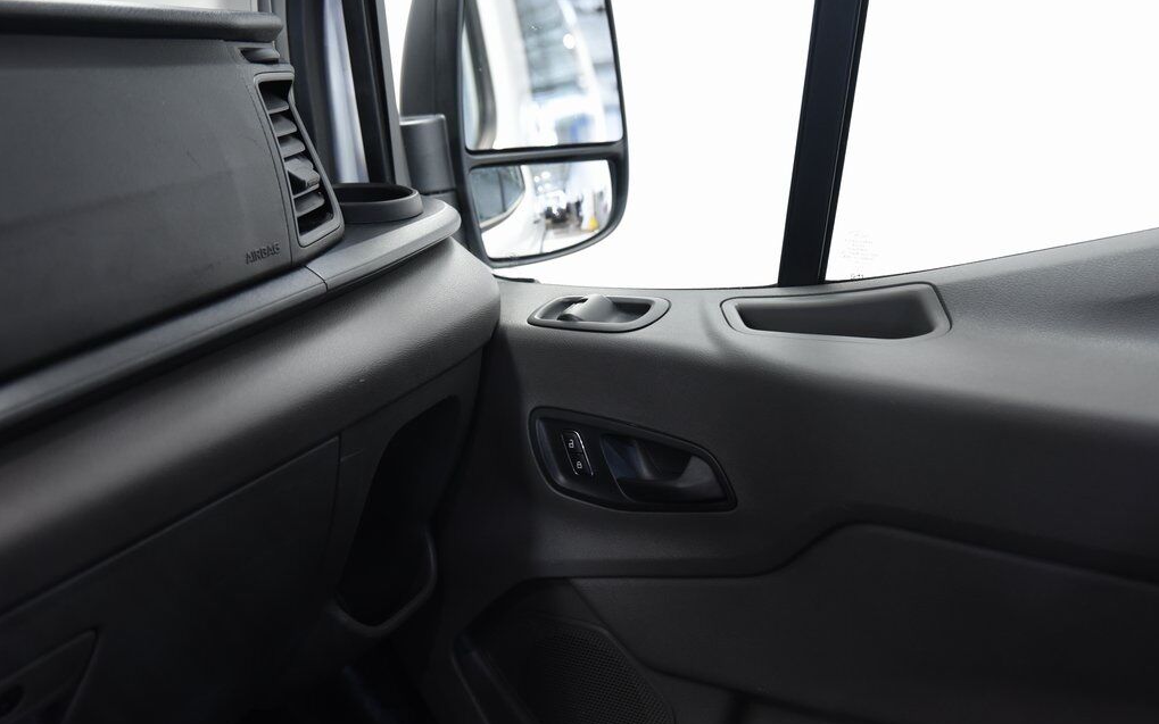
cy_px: 364
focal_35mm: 41
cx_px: 581
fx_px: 1295
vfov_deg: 31.3
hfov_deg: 48.2
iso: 1600
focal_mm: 40
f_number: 4
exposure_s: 1/20
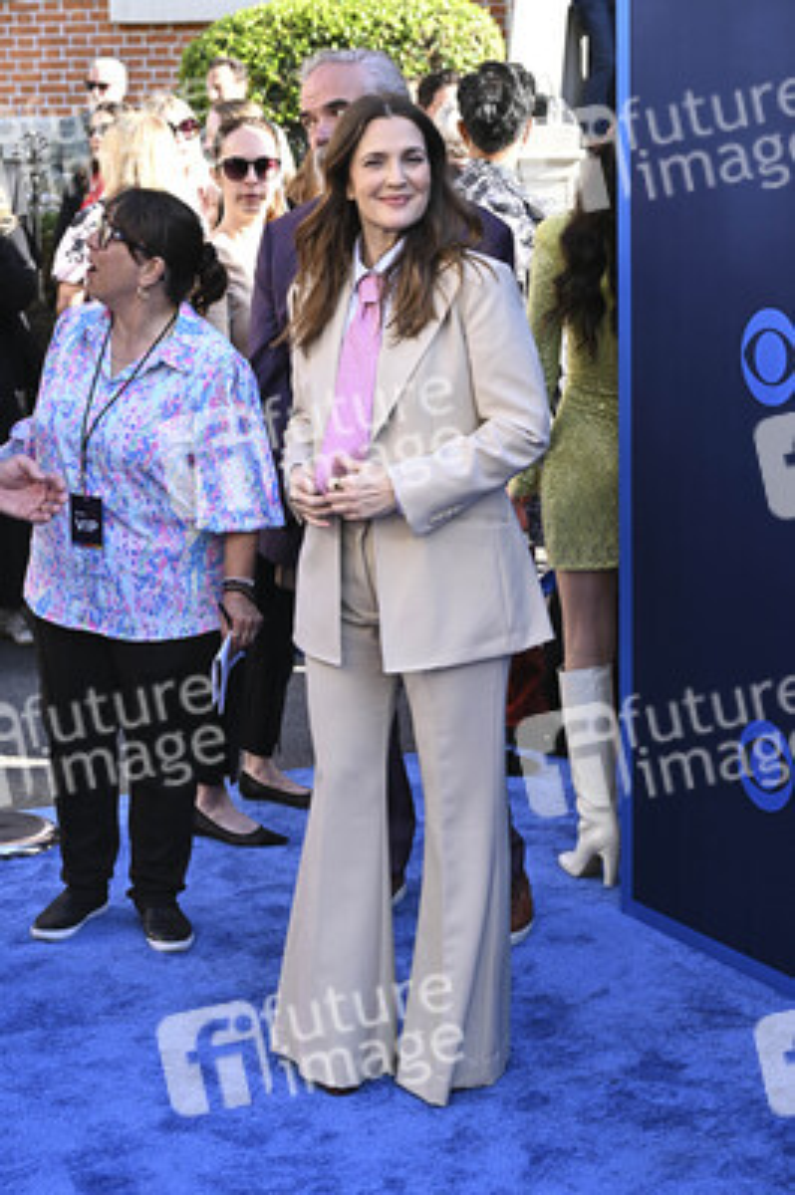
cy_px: 598
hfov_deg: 22.2
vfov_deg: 32.9
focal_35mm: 61
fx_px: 2024
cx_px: 398
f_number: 5.6
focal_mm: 61
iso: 400
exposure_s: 1/200
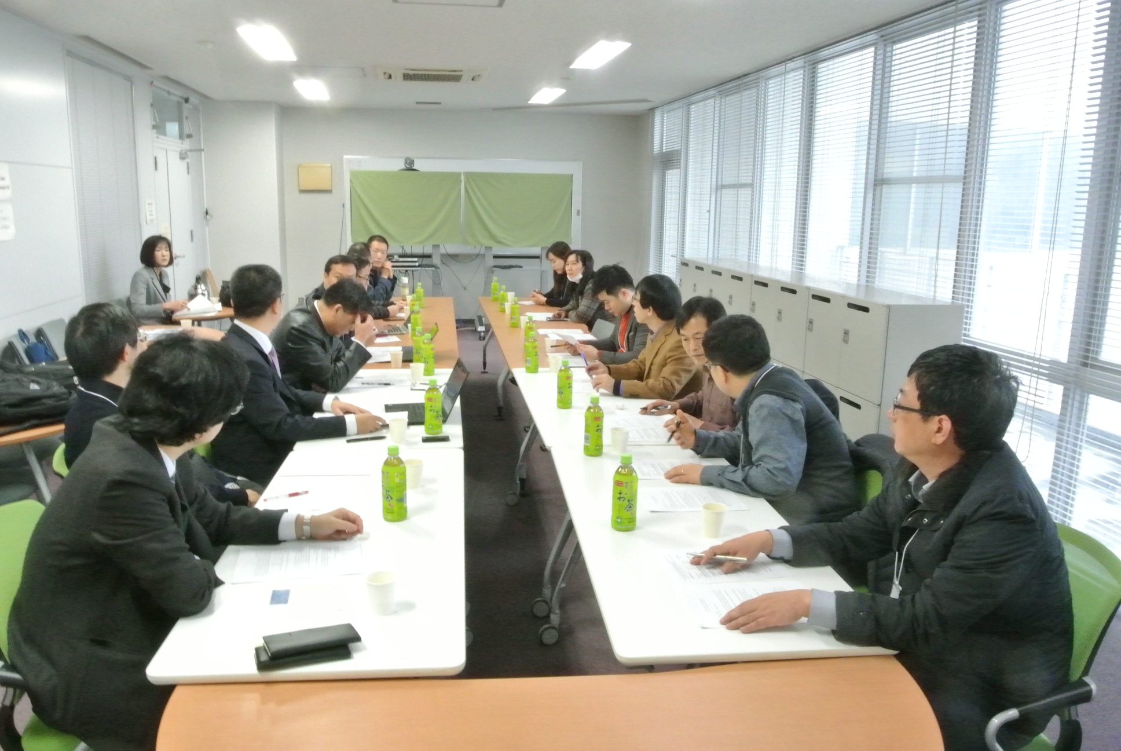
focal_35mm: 27
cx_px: 560
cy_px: 376
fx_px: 842
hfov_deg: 67.3
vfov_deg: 48.0
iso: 3200
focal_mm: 10
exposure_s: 1/13
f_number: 16
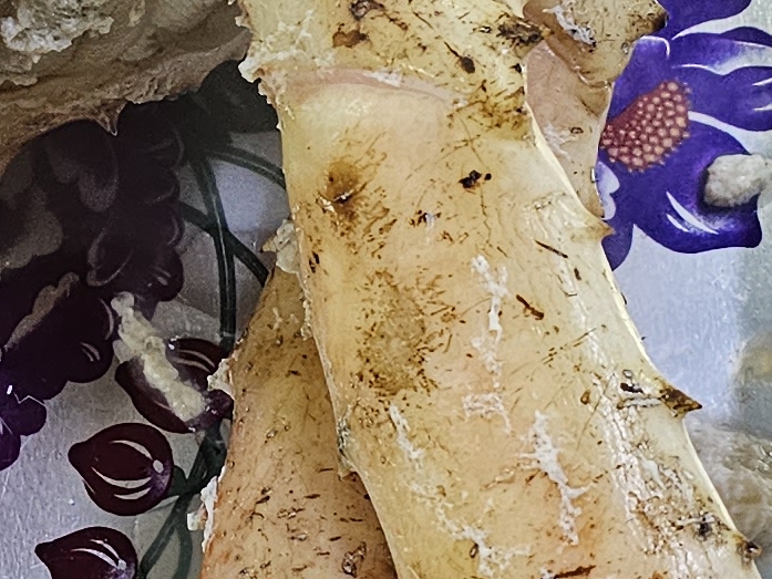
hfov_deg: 14.7
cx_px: -8
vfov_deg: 11.2
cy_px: 224
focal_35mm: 132
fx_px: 2944
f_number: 1.7
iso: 400
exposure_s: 1/120
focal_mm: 6.3
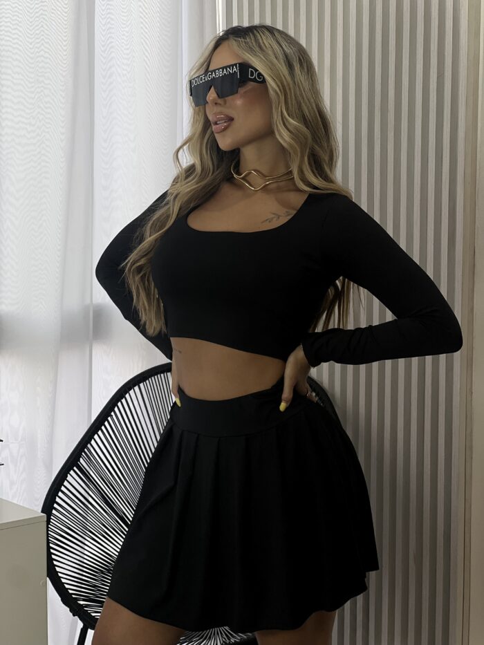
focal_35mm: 77
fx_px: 1435
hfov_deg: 19.1
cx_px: 242
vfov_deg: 25.3
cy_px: 322
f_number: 2.8
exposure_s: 1/120
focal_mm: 9
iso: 32
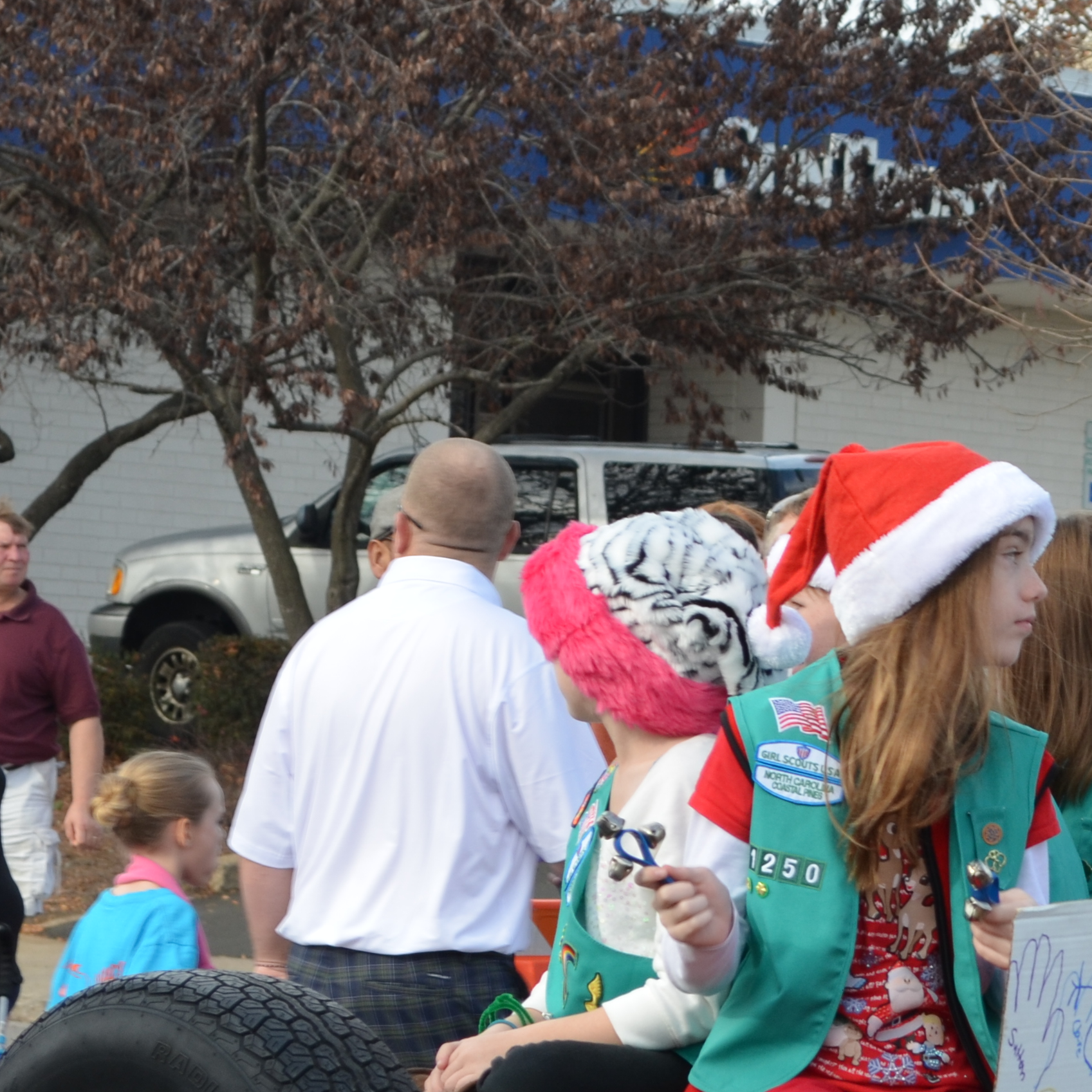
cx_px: 1371
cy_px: 815
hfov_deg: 8.5
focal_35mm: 203
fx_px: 7253
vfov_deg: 8.6
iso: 200
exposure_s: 1/250
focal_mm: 55
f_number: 8
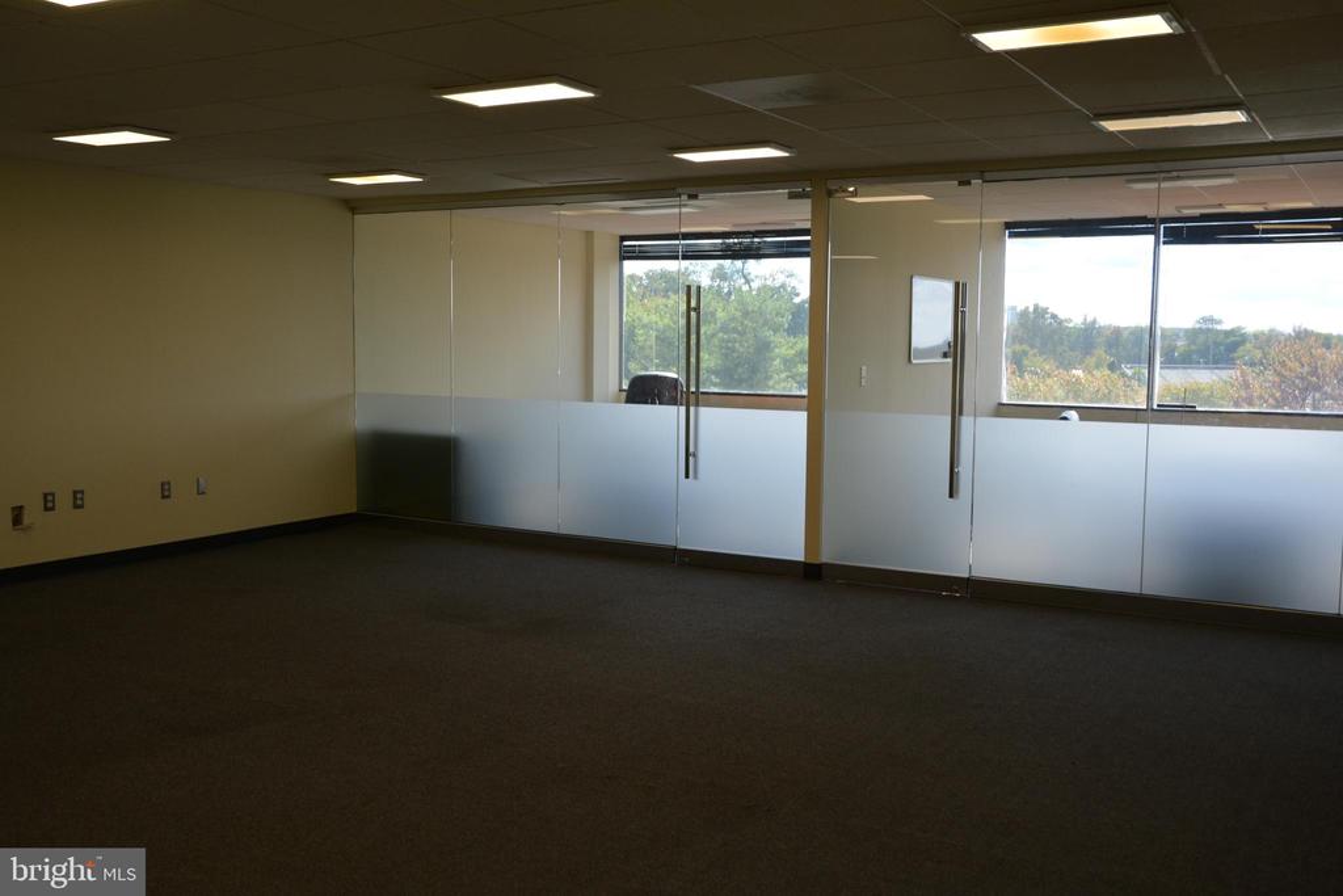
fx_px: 1231
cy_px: 448
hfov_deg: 57.2
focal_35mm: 33
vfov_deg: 40.0
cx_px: 672
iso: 400
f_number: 5.6
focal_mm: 22
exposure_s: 1/125
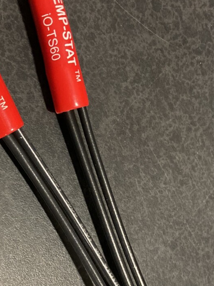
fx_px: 503
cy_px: 213
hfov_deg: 23.9
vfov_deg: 31.2
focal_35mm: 61
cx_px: 62
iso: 320
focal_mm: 3.99
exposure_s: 1/40
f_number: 1.8
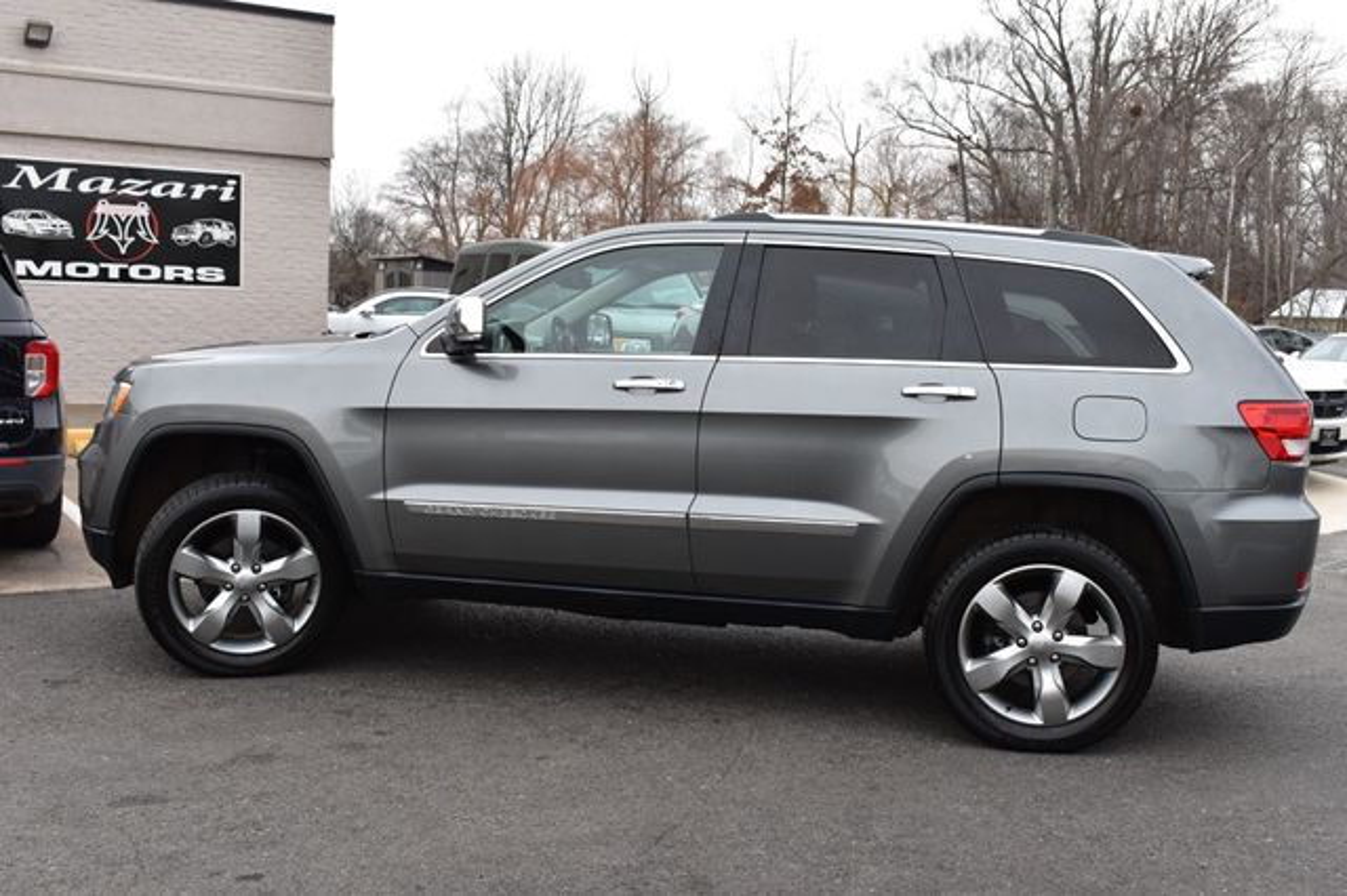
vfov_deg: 35.5
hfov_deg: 51.3
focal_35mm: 38
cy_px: 448
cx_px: 674
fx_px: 1402
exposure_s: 1/80
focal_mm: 25
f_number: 9
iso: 400
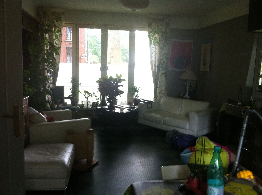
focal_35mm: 35
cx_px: 131
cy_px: 98
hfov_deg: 52.7
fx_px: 265
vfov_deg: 40.6
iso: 200
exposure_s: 1/15
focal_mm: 3.85
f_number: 2.8
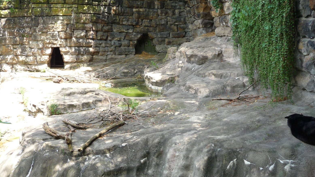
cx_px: 159
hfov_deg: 52.8
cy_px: 68
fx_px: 317
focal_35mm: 38
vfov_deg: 31.1
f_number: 3.6
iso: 100
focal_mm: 5.6
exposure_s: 1/60
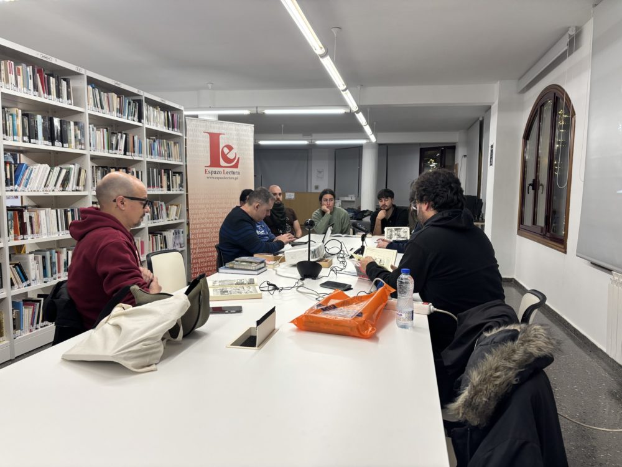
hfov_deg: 67.3
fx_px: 467
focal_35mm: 26
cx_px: 311
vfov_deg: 53.1
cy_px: 234
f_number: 1.6
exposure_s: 1/100
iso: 125
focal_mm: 5.96
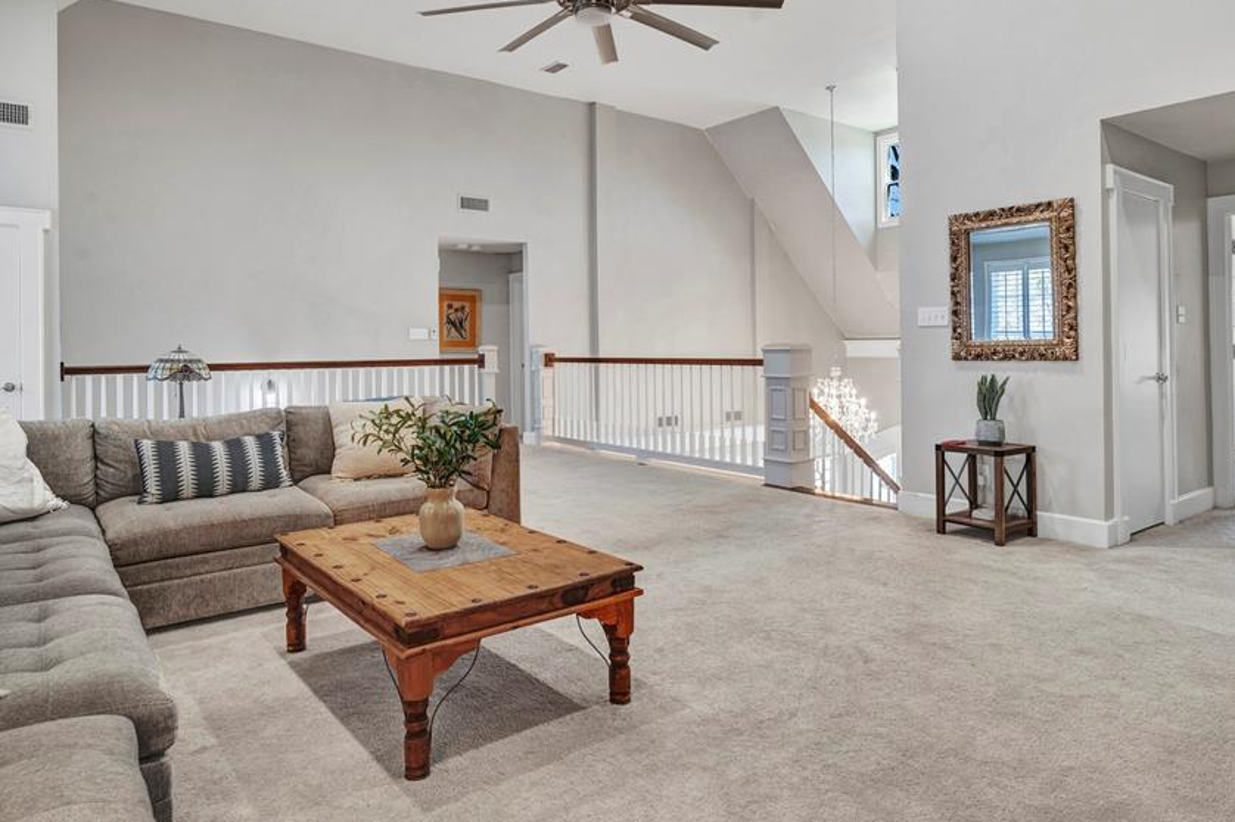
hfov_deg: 78.6
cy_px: 404
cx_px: 613
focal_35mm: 22
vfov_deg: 57.2
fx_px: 754
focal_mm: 18
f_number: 8
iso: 400
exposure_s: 1/20
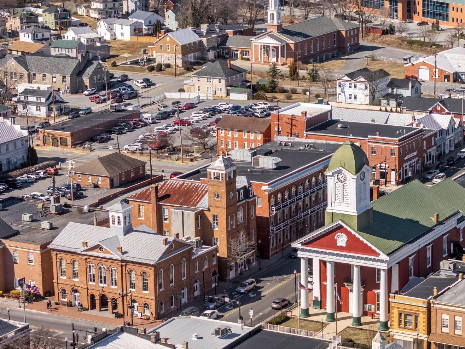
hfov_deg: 18.0
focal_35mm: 109
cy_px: 191
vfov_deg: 13.6
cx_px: 323
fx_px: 1464
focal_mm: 19.35
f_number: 2.8
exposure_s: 1/1500
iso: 130
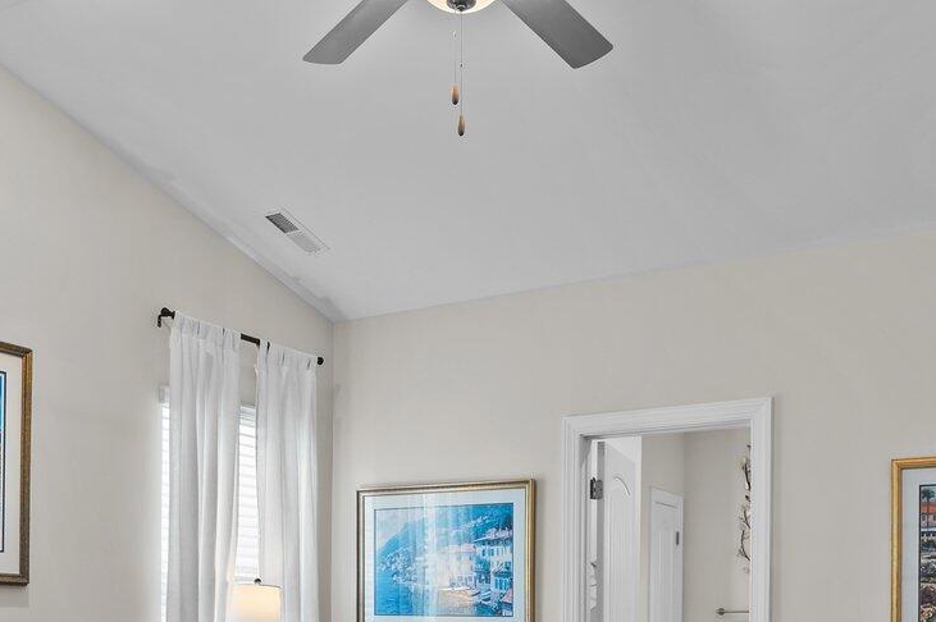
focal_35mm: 42
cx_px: 458
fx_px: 1091
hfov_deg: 46.4
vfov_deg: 29.2
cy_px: 657
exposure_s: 1/8
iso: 800
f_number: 7.1
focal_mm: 15
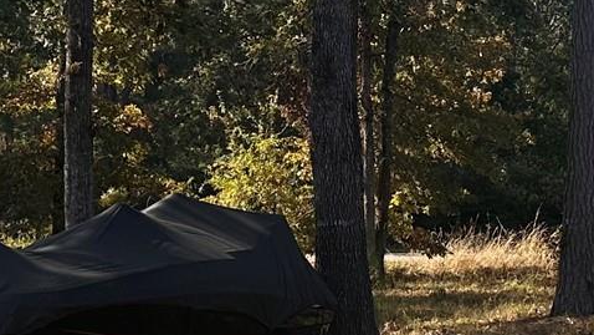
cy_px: 214
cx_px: 396
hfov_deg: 19.1
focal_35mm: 112
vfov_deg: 10.8
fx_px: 1764
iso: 80
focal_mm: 6.86
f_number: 1.78
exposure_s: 1/1721
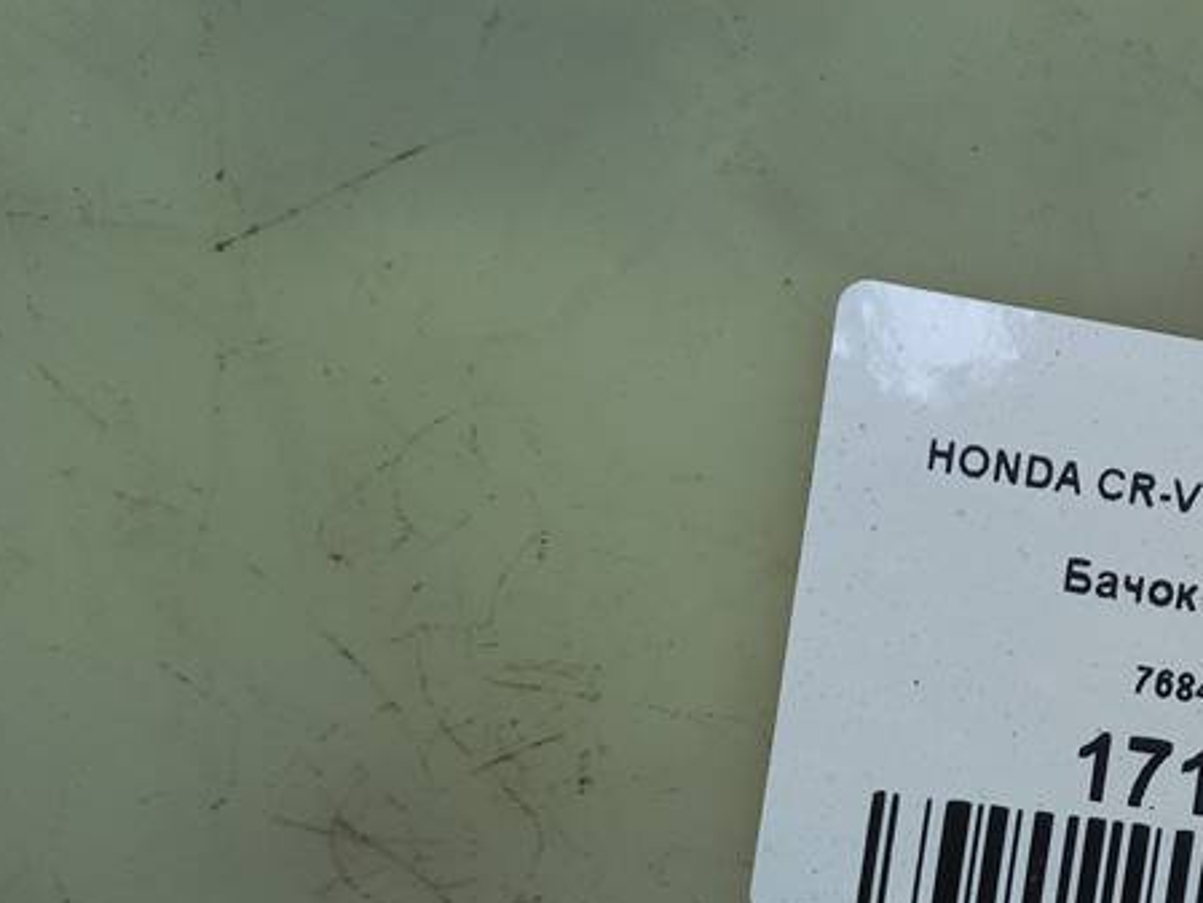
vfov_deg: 25.3
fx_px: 1981
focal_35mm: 57
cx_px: 1184
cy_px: 702
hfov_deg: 31.4
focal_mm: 4.6
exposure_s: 1/50
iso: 40
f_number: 1.8
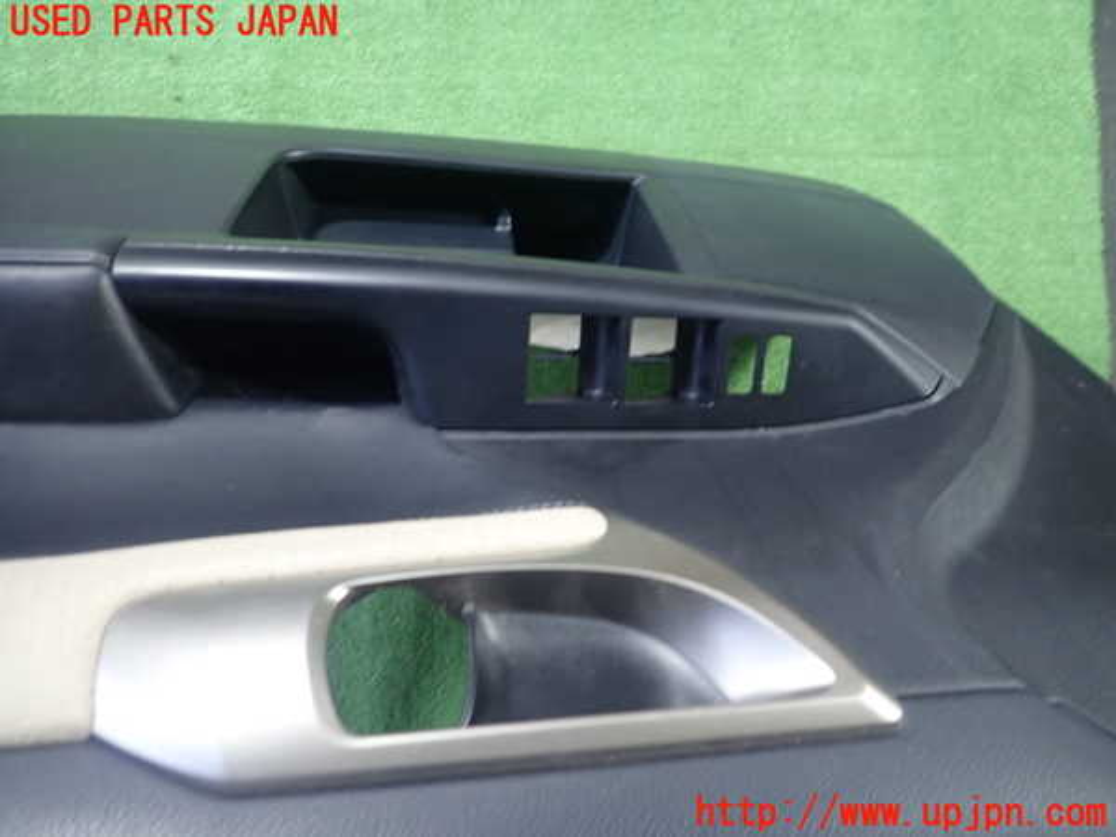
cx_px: 558
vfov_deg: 54.9
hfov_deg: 69.4
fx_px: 806
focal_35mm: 25
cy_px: 418
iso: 320
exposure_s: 1/30
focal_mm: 4.5
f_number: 2
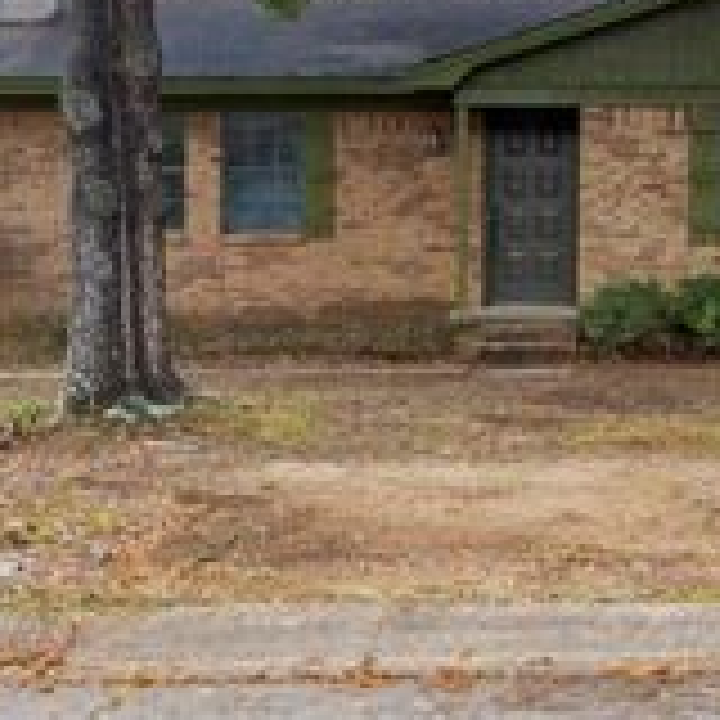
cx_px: 495
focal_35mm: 77
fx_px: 1812
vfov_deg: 22.3
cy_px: 214
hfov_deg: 22.4
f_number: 8
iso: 200
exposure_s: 1/4
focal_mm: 19.1
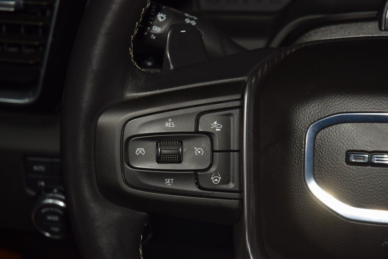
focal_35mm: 105
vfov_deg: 13.0
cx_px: 194
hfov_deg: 19.5
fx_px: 1132
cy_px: 130
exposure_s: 1/125
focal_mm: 70
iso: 100
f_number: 8
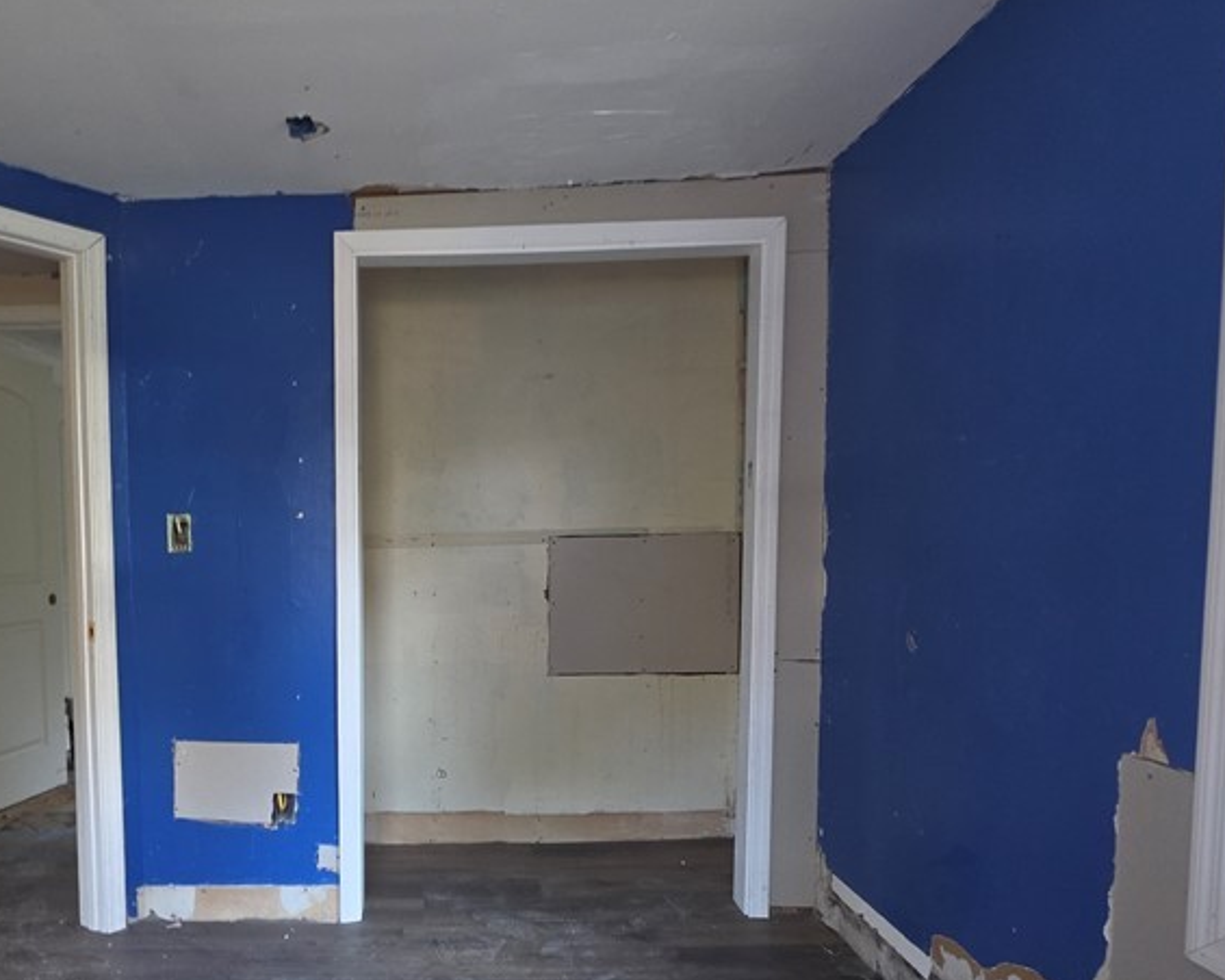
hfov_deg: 70.7
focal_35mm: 23
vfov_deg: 60.1
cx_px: 421
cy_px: 614
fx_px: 834
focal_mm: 2.2
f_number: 1.9
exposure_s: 1/12
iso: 800
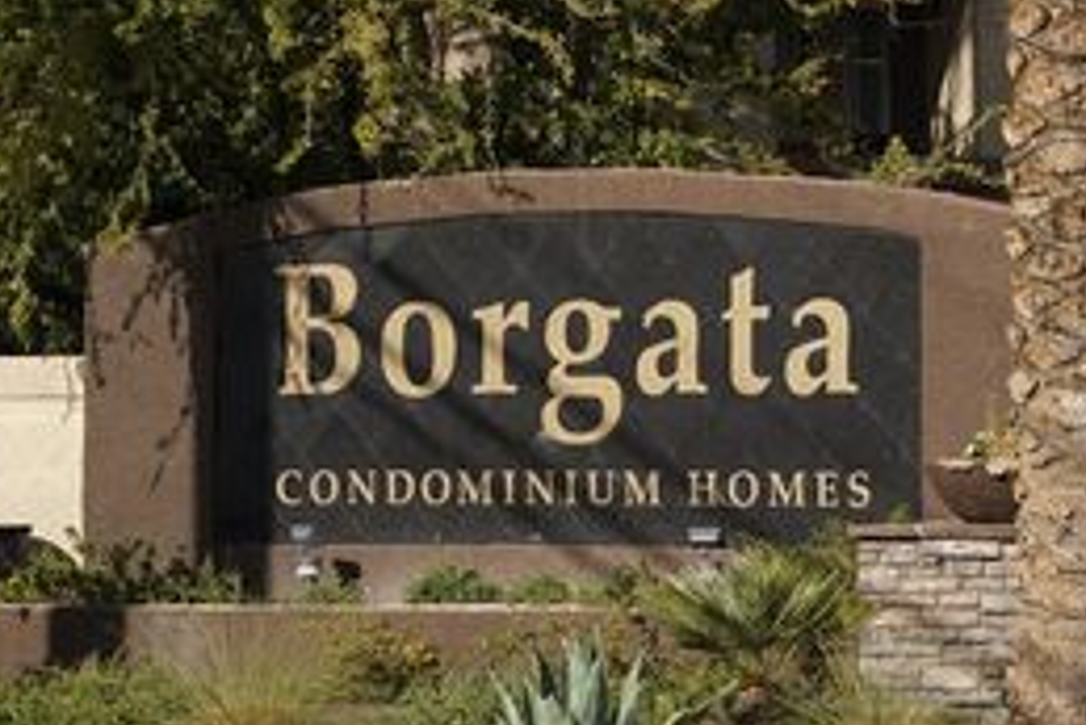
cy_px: 191
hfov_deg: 9.5
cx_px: 851
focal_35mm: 217
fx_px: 6548
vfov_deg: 6.3
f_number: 6.3
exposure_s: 1/320
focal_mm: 75
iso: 100
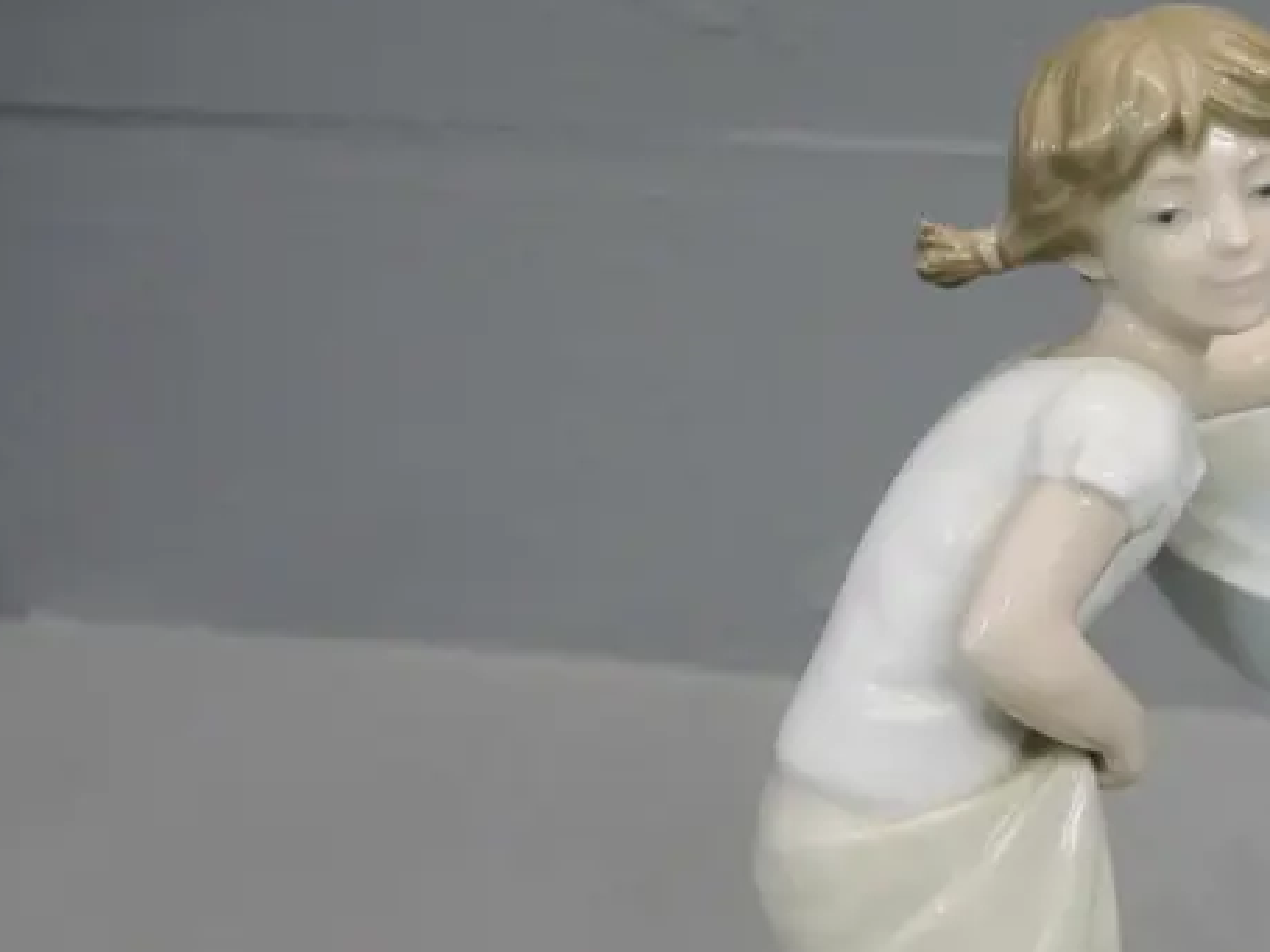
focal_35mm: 99
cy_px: 871
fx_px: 3631
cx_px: 1315
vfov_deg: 14.8
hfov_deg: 19.2
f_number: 5.6
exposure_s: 1/100
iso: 3200
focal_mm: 22
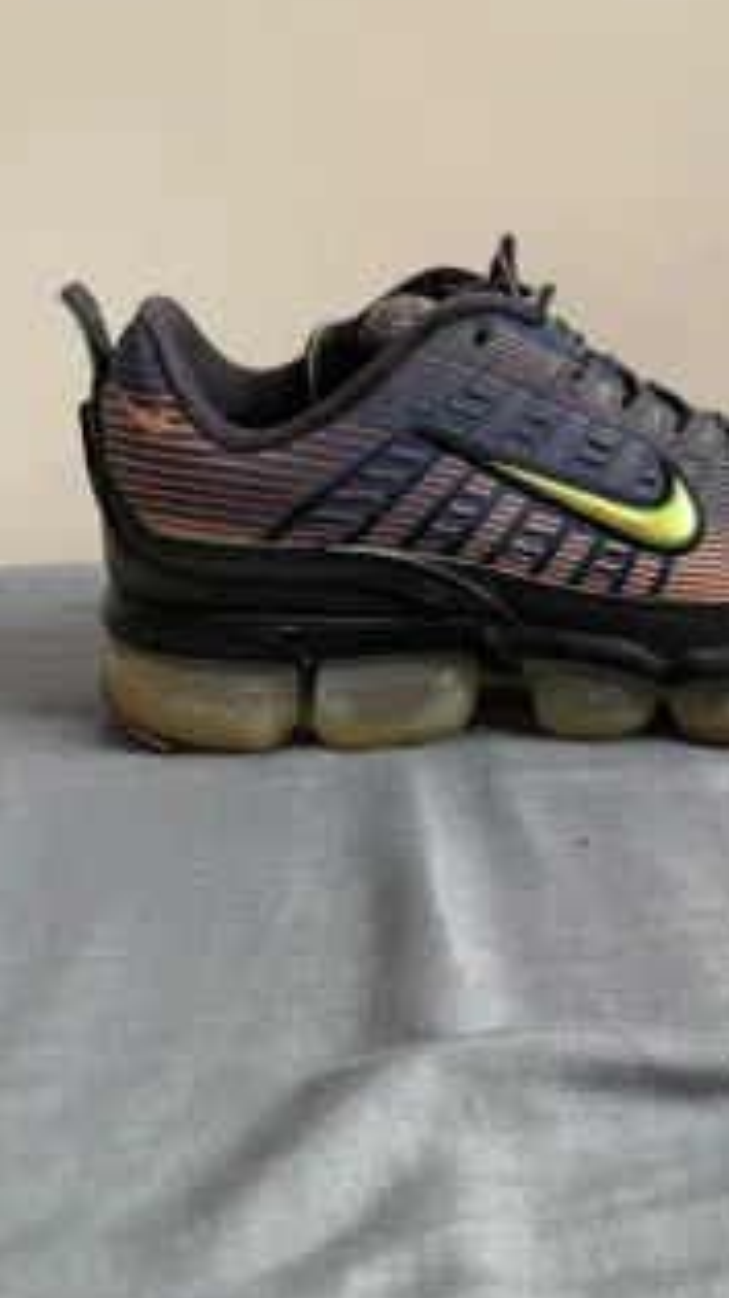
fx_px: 1238
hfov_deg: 32.0
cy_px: 659
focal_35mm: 36
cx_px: 581
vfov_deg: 55.3
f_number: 1.6
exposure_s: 1/60
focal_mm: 4.2
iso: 125
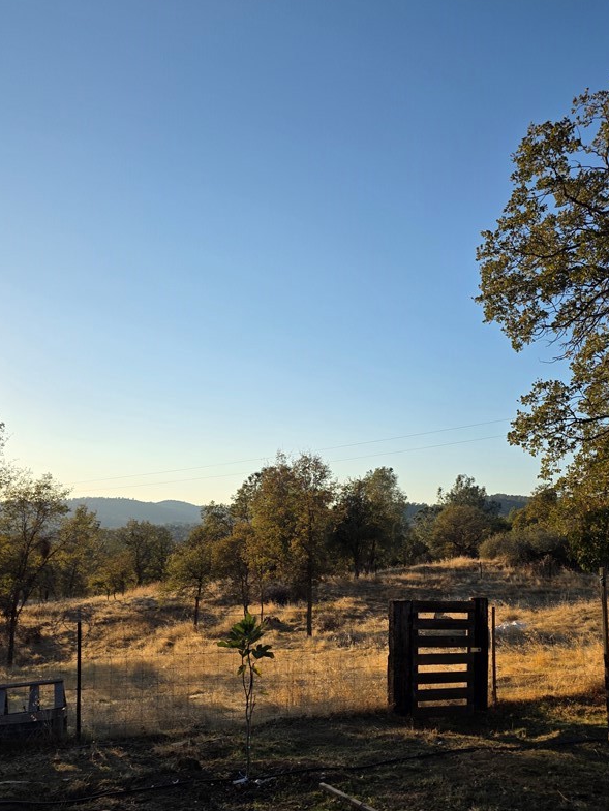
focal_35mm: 30
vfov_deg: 59.7
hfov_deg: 46.8
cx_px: 325
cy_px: 465
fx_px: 704
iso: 80
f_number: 1.7
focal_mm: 6.3
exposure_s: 1/4057
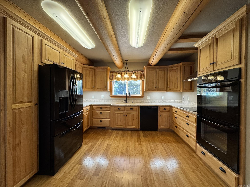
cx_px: 125
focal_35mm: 14
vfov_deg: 85.7
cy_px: 94
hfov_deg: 102.1
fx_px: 101
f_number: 2.2
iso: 200
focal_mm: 2.22
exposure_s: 1/120
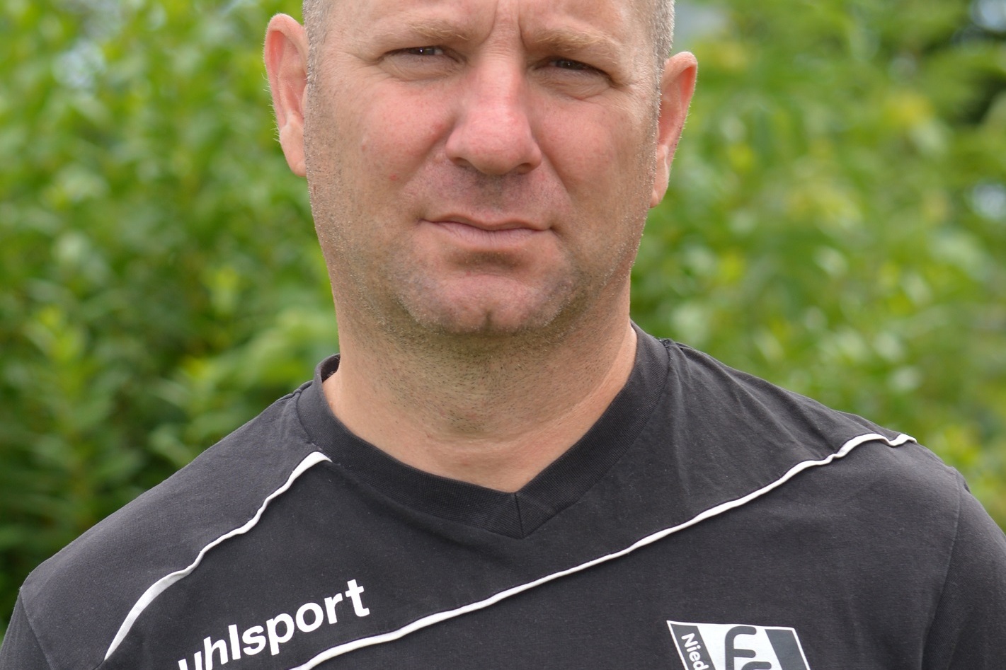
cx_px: 503
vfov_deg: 10.8
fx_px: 3562
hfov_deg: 16.1
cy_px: 335
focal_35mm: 128
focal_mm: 85
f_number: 6.3
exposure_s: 1/200
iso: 100
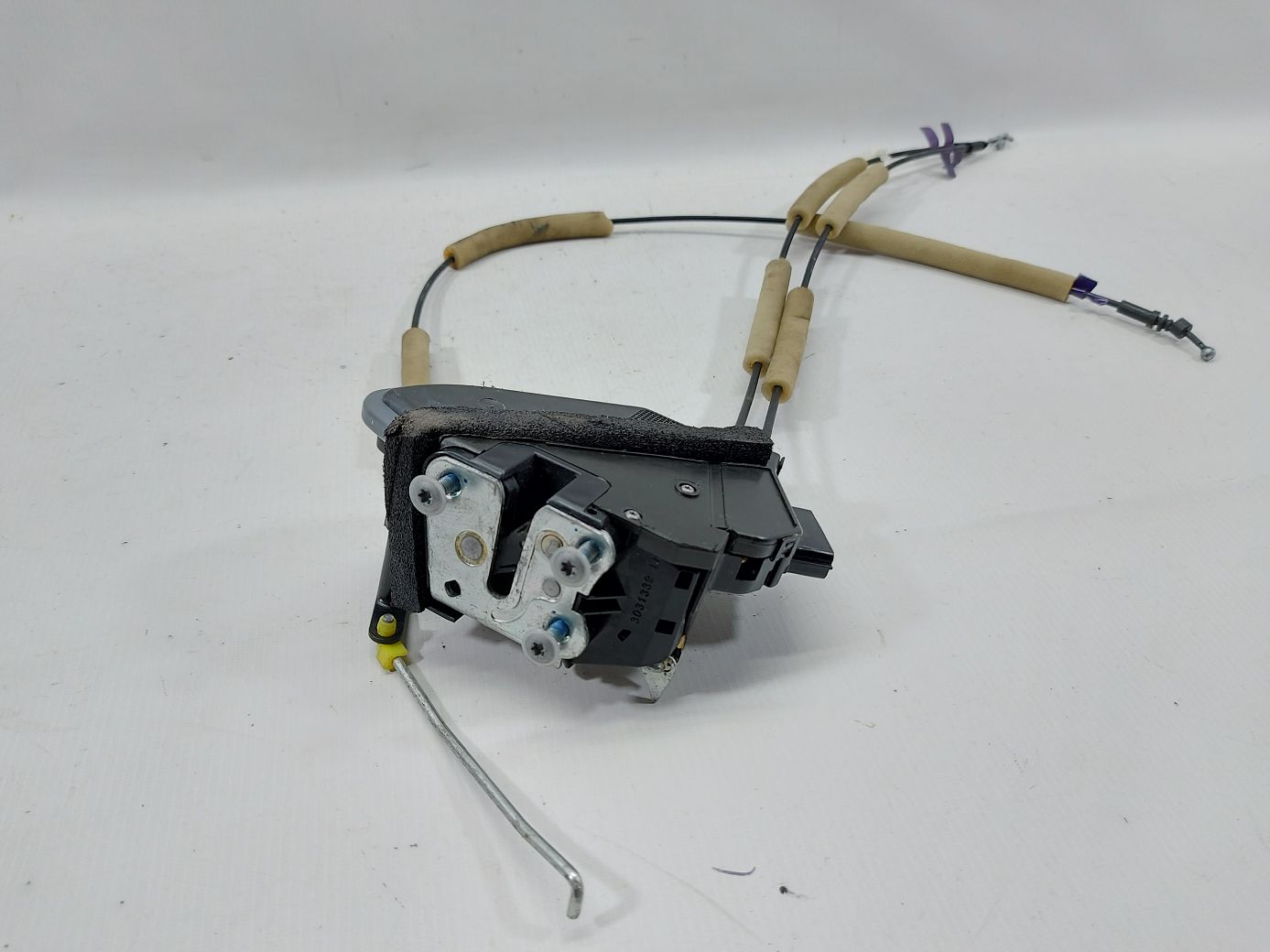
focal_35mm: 24
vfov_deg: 56.8
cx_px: 635
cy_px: 476
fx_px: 880
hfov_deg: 71.6
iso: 64
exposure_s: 1/50
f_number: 1.8
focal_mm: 5.23
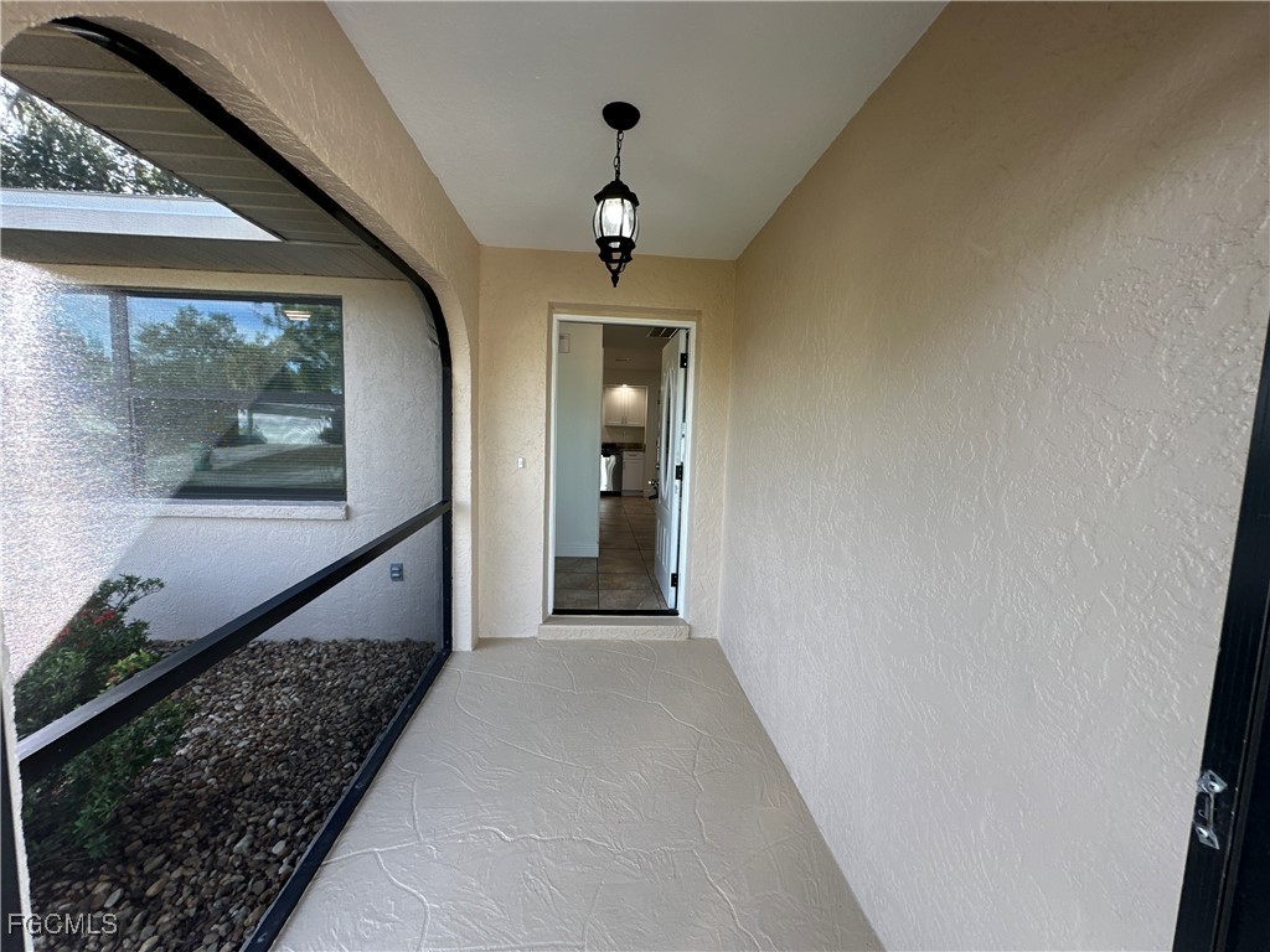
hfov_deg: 102.1
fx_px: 514
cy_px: 476
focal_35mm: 14
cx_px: 635
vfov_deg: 85.7
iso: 50
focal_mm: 2.22
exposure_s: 1/99
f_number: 2.2
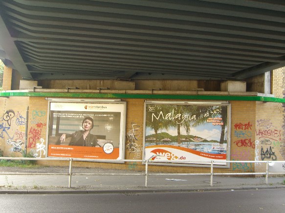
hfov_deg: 41.2
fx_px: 379
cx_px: 142
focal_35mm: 46
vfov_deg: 31.5
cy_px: 106
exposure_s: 1/60
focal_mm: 9.5
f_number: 3.1
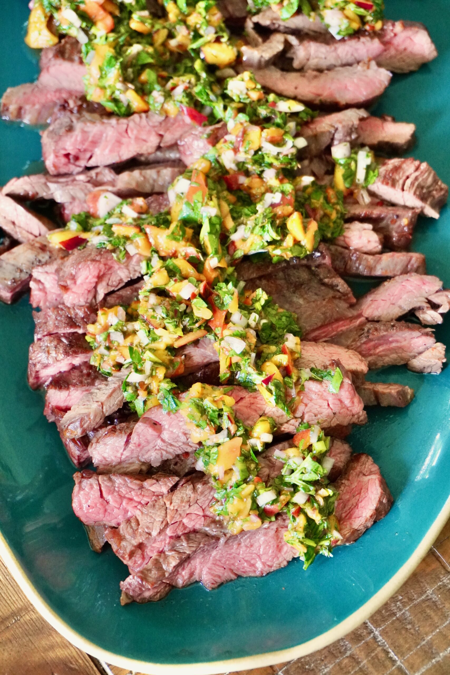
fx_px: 1378
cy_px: 338
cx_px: 225
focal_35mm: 74
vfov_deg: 27.5
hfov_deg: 18.5
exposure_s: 1/80
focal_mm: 49
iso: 2500
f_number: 5.6
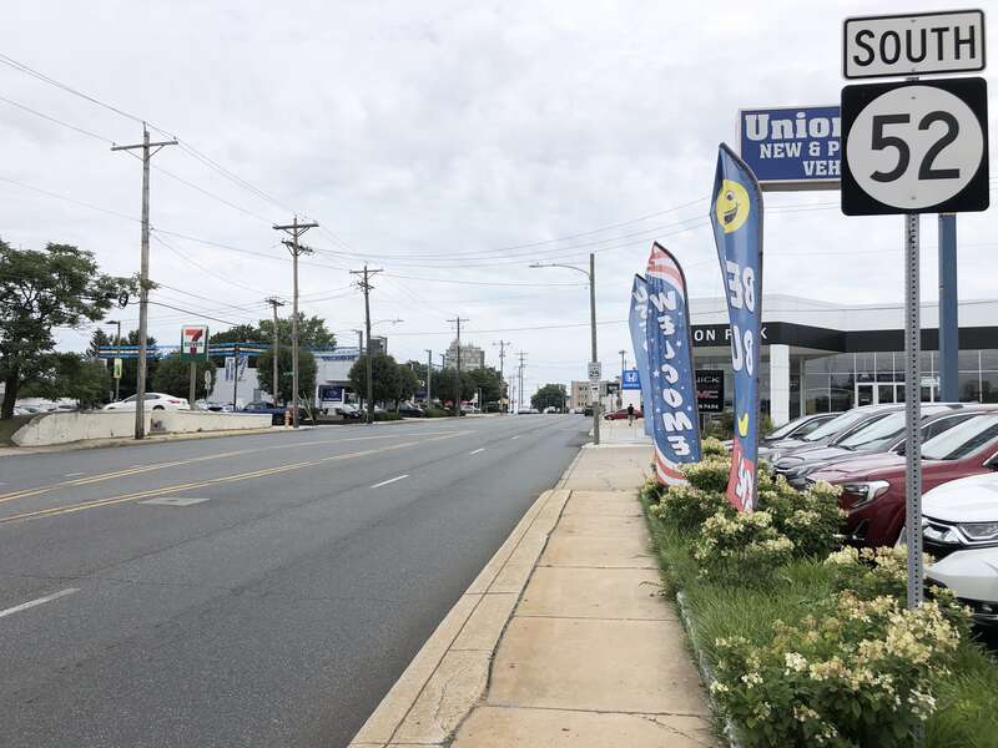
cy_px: 374
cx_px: 499
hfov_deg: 63.4
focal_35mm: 28
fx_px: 807
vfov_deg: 49.7
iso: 20
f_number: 1.8
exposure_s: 1/3247
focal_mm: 4
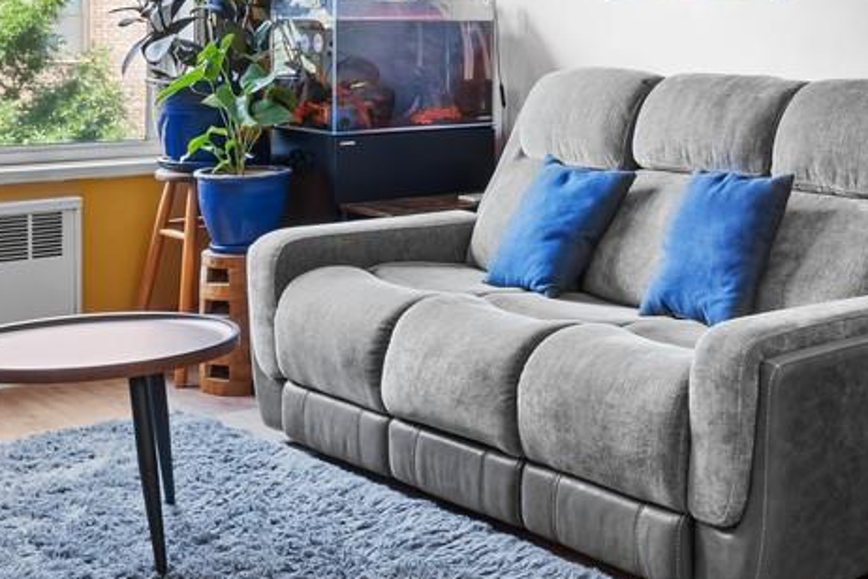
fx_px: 1495
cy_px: 23
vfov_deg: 21.3
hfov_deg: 29.9
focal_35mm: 62
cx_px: 891
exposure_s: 1.6
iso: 200
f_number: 10
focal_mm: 14
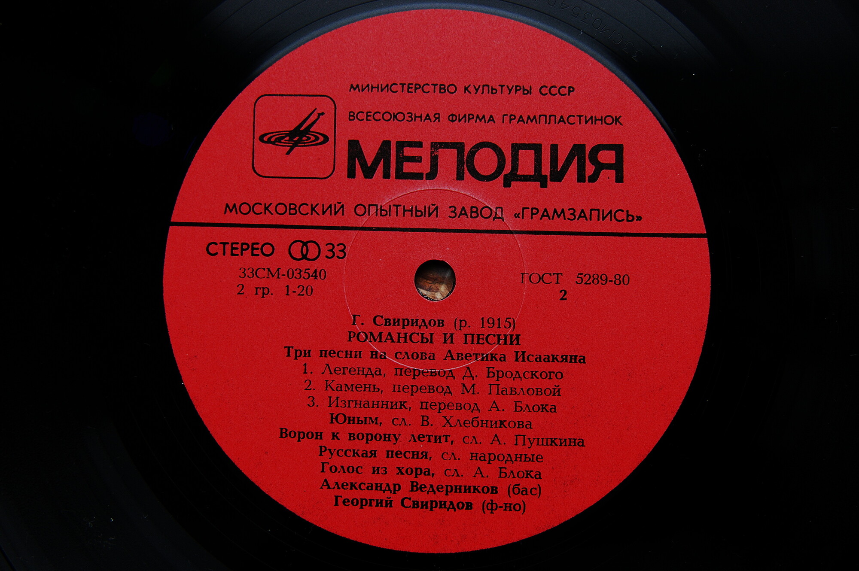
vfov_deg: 25.7
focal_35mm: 52
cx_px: 430
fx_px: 1252
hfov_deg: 37.9
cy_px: 286
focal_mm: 35
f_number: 3.5
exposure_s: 1/50
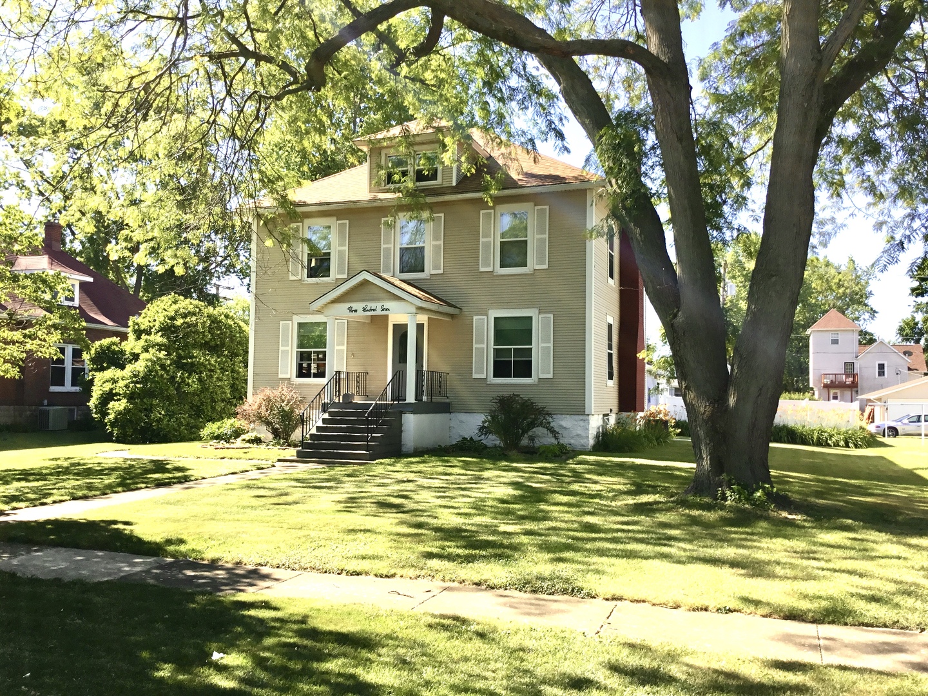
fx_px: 831
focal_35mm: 31
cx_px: 464
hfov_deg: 58.4
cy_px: 348
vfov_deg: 45.4
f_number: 2.4
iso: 25
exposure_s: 1/418
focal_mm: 3.3
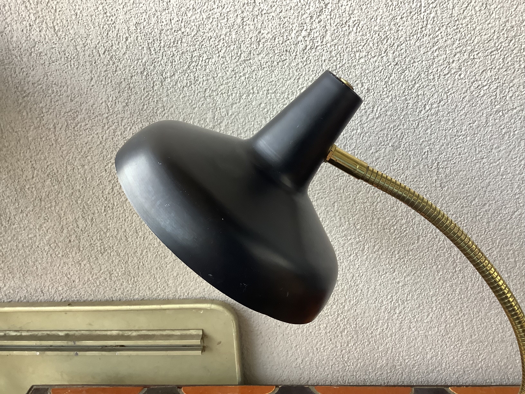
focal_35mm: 31
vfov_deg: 45.4
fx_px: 470
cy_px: 197
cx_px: 262
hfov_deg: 58.4
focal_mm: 3.3
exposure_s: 1/60
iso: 125
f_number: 2.4
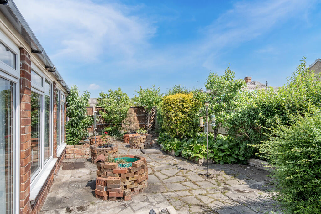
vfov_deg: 64.6
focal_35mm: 19
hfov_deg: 86.9
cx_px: 160
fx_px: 169
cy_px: 107
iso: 100
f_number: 8
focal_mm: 13
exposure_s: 1/160
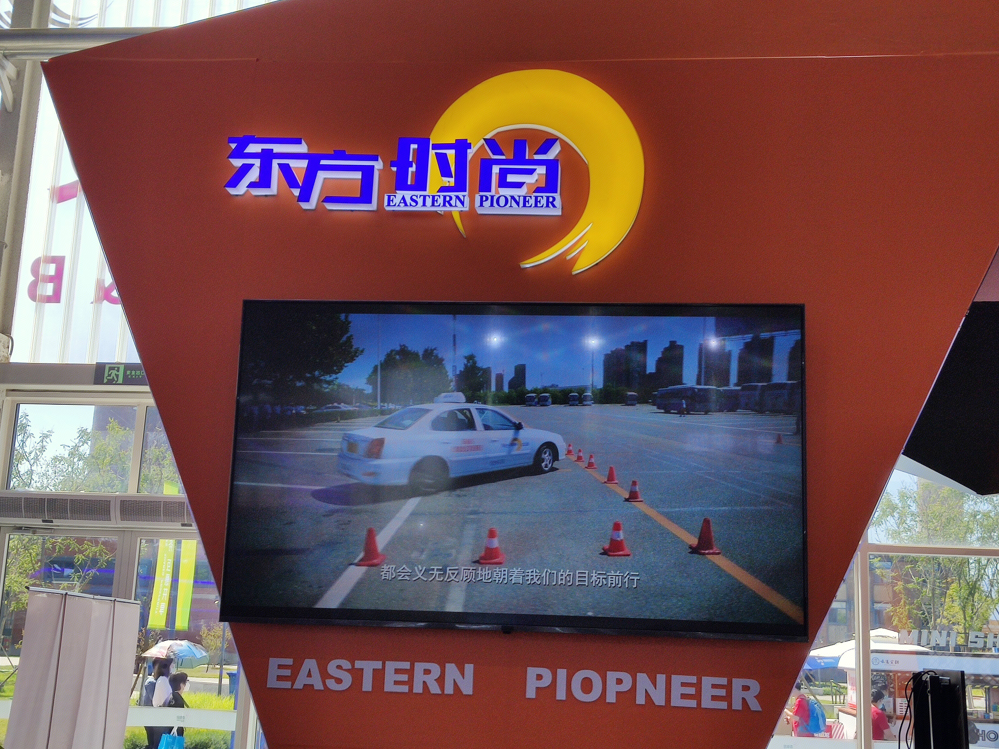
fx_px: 1241
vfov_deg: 33.6
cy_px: 366
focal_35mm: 43
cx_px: 515
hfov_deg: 43.8
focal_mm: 4.75
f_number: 1.75
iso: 112
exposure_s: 1/1134
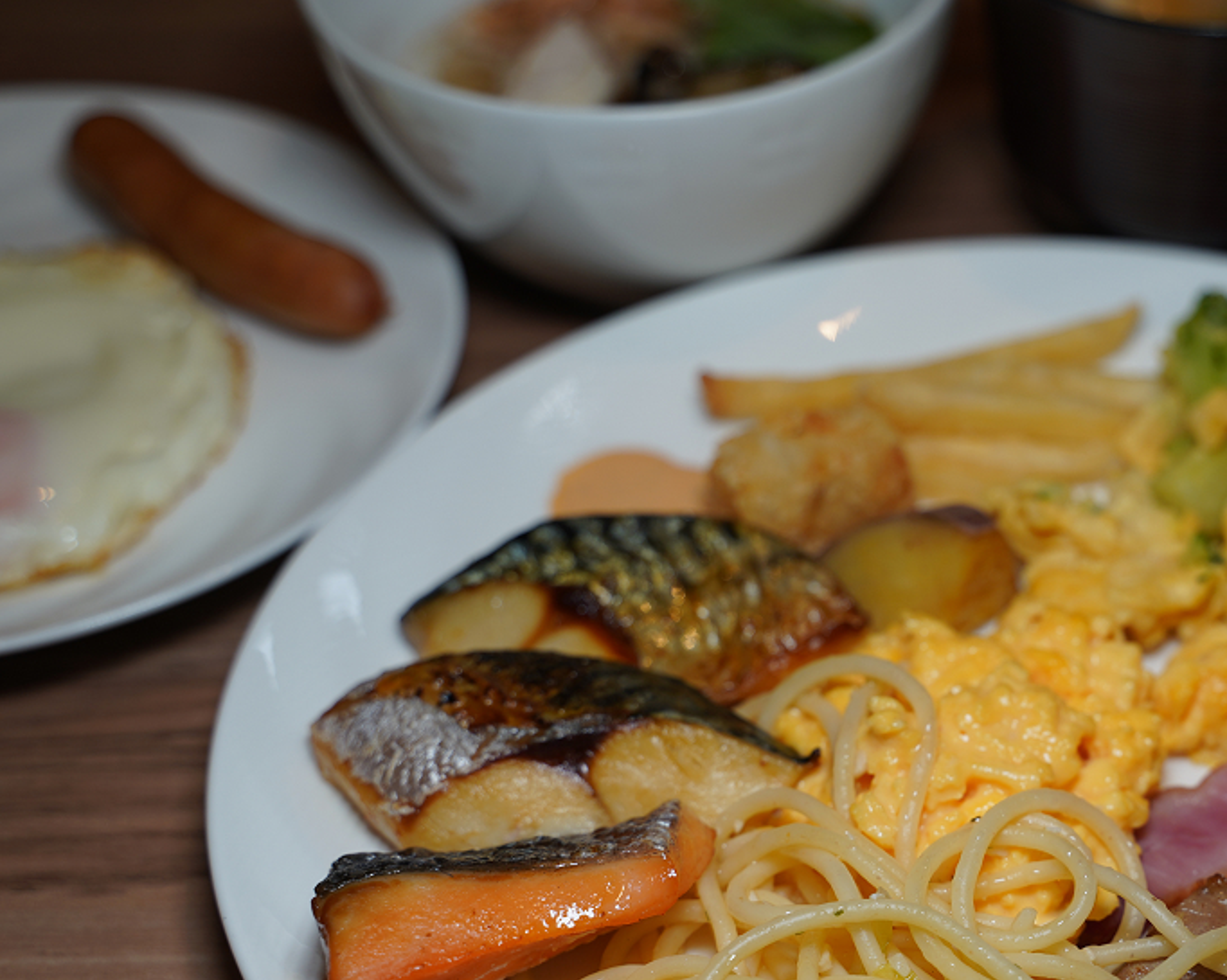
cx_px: 1031
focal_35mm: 76
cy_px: 683
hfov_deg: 24.6
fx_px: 2759
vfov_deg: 20.1
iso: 125
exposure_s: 1/60
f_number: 4
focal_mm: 46
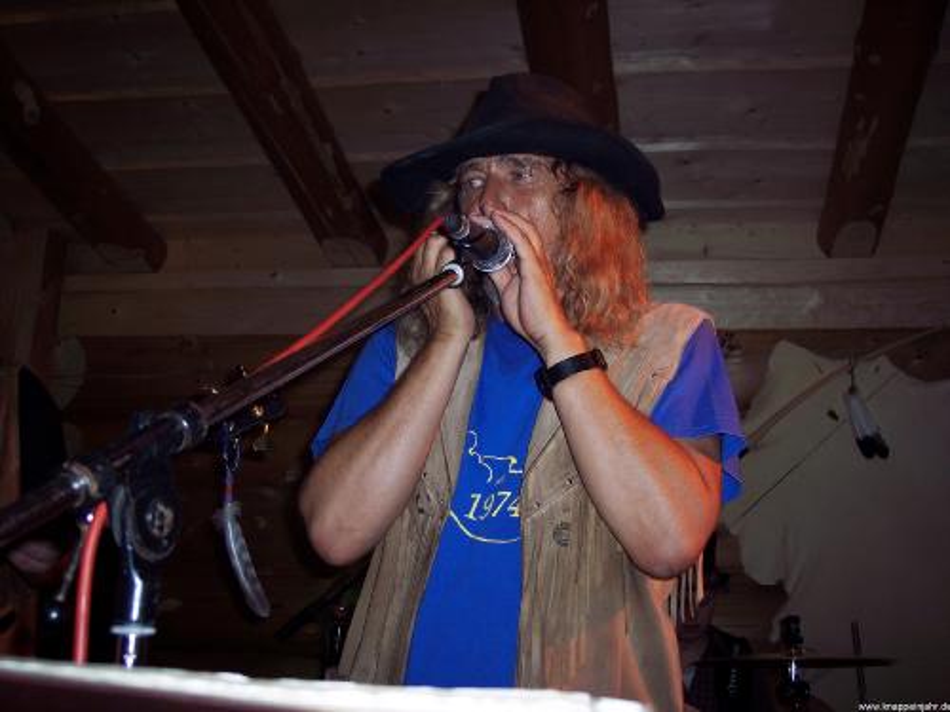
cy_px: 356
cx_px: 475
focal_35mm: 39
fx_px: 1070
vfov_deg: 36.8
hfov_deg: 47.9
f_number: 2.8
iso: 100
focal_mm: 8
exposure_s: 1/60
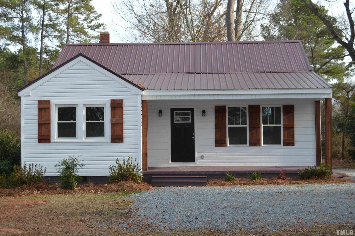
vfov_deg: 22.6
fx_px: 591
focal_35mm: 60
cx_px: 178
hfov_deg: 33.4
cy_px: 118
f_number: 5.6
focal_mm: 40
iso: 100
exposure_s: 1/125
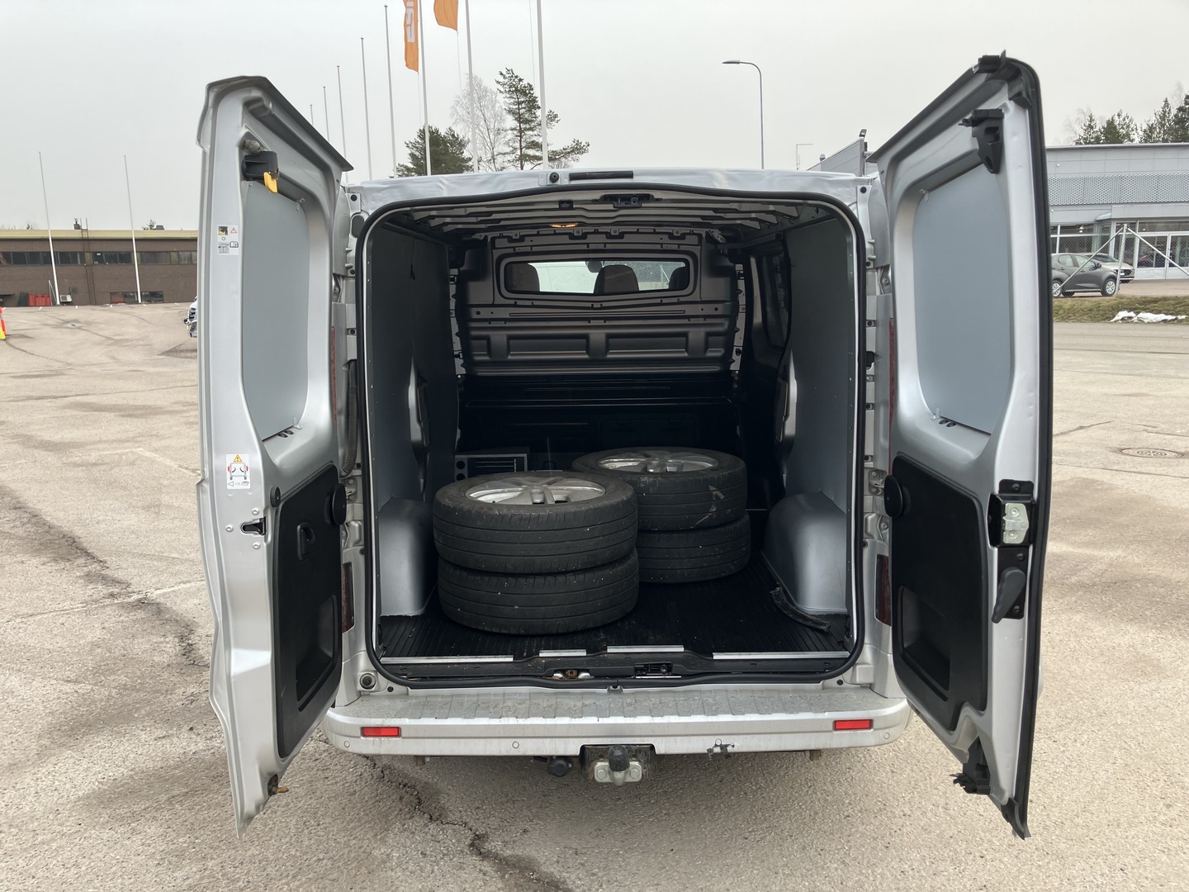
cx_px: 594
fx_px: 962
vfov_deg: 49.7
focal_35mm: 28
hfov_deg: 63.4
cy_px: 446
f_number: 1.8
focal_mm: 3.99
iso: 32
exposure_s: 1/121
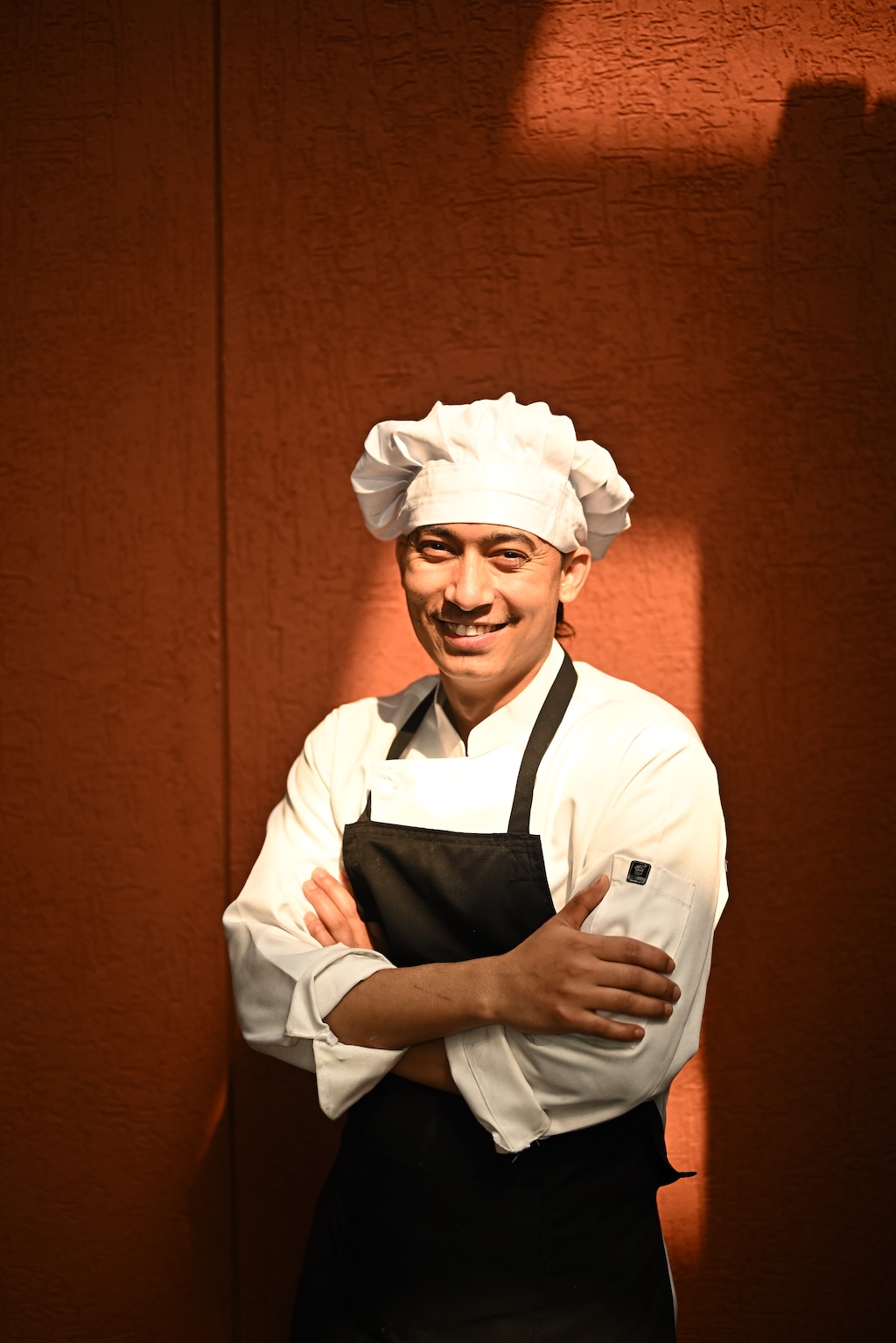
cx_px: 448
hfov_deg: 27.0
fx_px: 1867
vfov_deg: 39.6
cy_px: 672
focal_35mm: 50
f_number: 1.8
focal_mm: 50
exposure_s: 1/3200
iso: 500
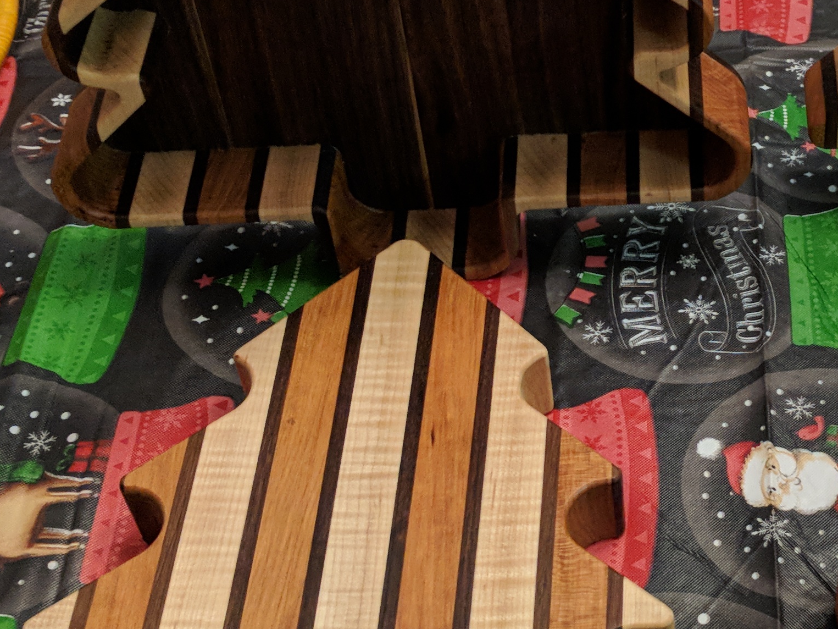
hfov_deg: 27.0
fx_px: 1671
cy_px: 229
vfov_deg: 21.3
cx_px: 777
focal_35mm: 69
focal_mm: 4.67
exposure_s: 1/17.1
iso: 1046
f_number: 2
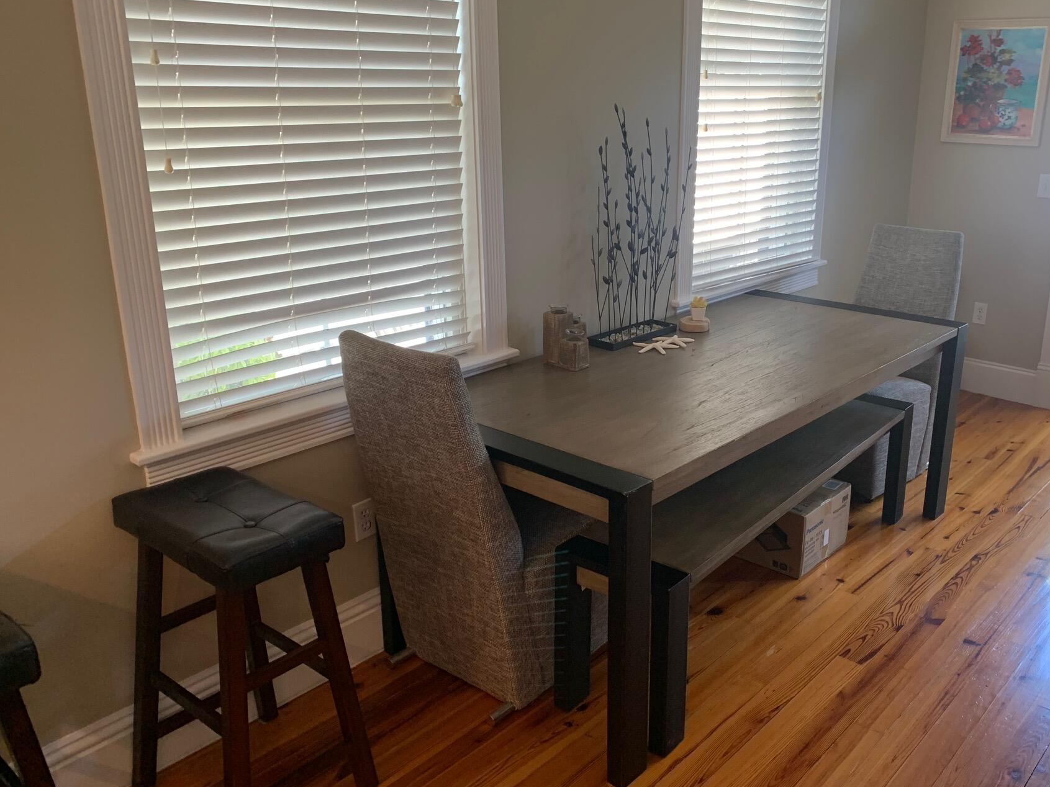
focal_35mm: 31
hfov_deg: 58.1
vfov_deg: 45.4
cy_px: 366
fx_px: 940
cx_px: 606
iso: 100
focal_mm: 4.25
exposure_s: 1/60
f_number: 1.8
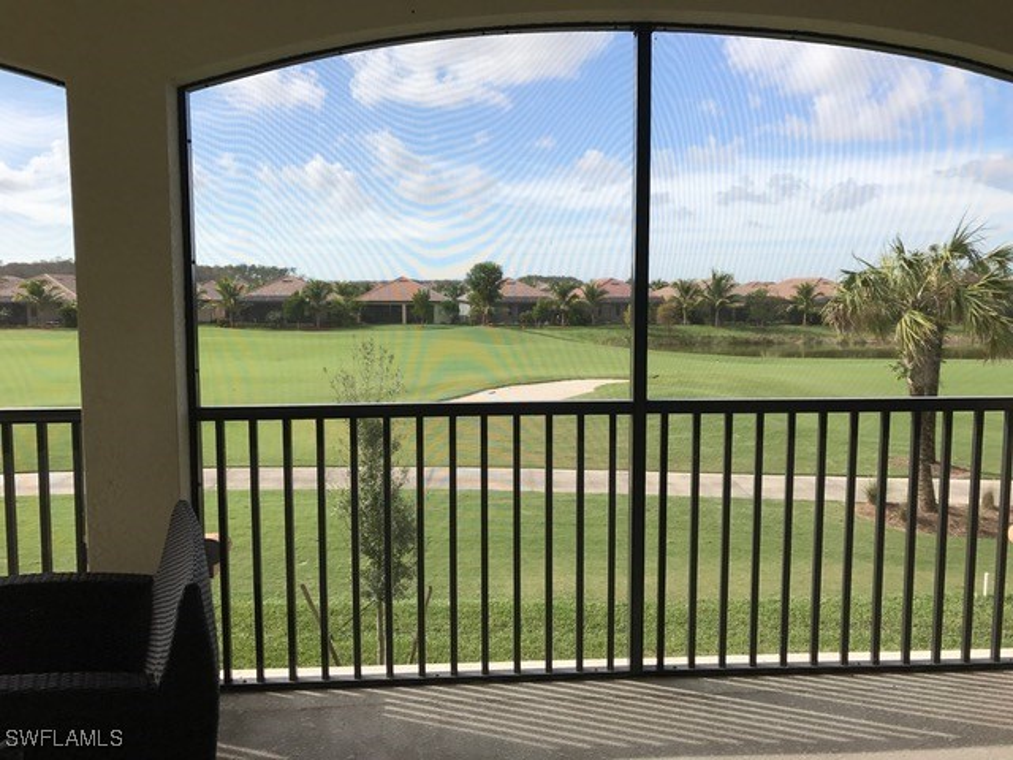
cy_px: 380
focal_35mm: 28
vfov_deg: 49.7
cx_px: 506
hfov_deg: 63.4
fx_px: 819
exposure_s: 1/1277
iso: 20
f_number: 1.8
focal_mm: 3.99
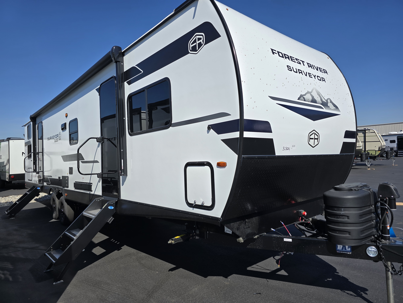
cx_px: 202
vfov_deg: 58.9
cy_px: 152
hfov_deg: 73.9
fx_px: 268
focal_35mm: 23
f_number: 1.7
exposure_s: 1/1087
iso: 12
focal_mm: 6.3
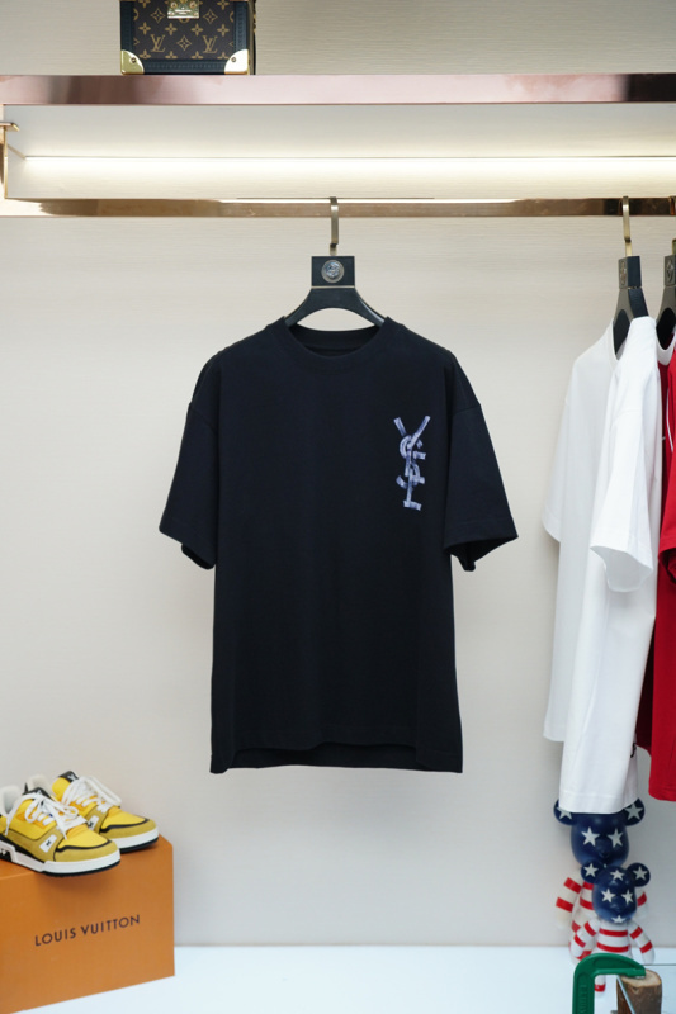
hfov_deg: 30.8
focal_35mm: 44
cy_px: 507
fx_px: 1226
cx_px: 338
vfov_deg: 45.0
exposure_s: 1/250
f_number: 4
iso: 400
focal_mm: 29
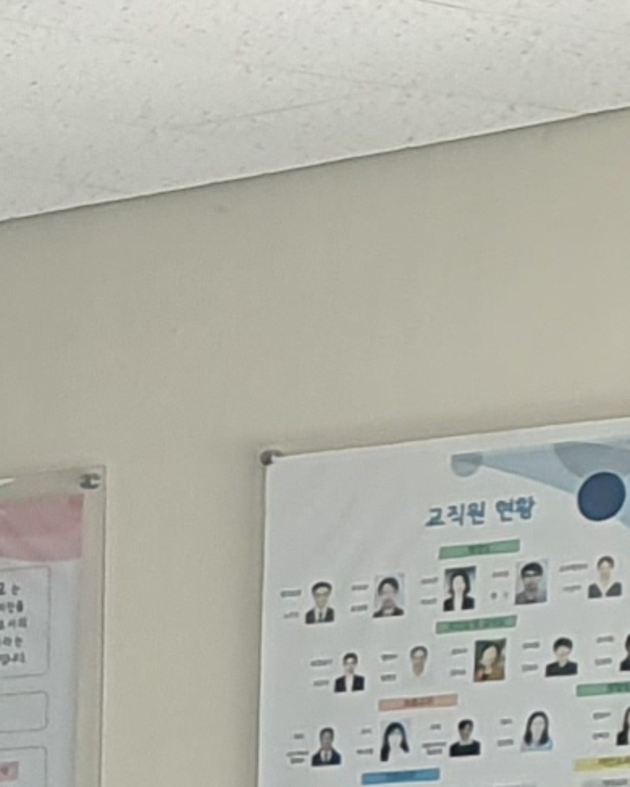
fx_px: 4891
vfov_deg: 8.7
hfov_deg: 6.2
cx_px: -1845
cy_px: 1550
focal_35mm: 210
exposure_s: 1/120
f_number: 2.4
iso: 64
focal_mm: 4.3
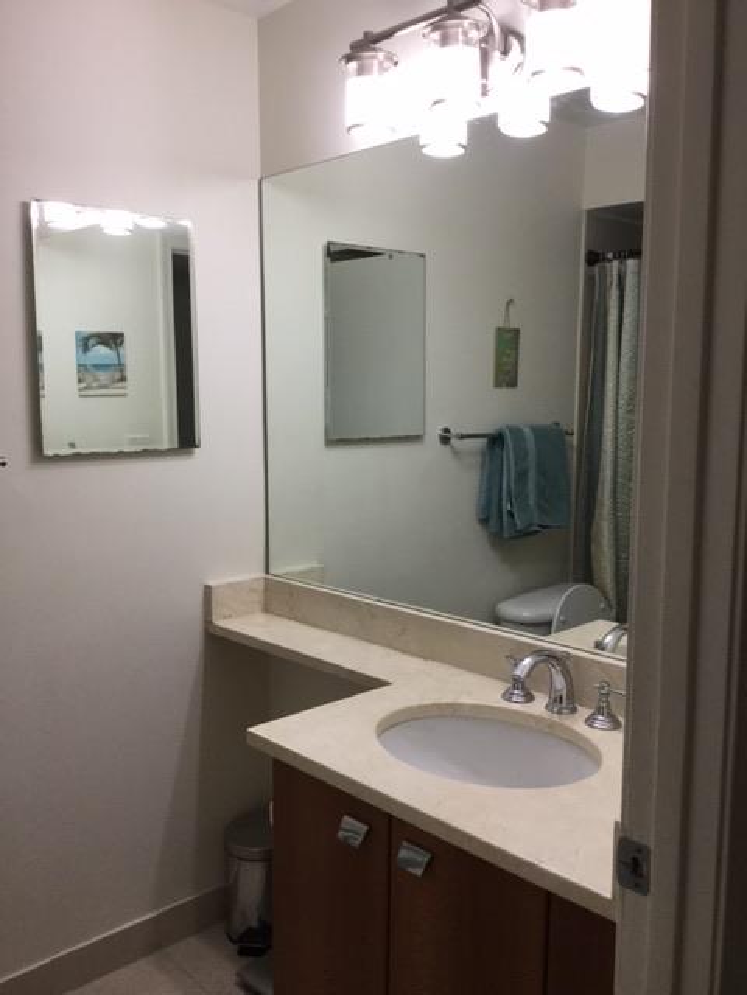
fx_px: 892
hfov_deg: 45.4
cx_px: 374
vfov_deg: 58.4
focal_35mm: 31
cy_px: 498
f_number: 2.4
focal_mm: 3.3
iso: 32
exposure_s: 1/30
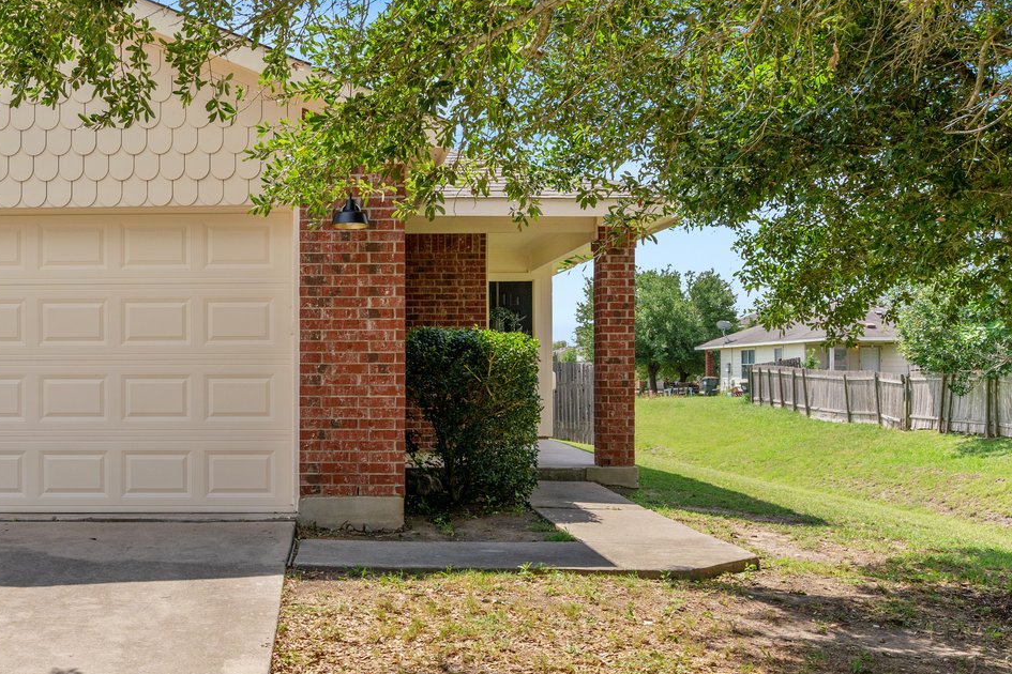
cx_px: 292
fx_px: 1096
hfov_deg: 48.2
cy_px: 359
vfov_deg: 34.2
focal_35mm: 39
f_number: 7.1
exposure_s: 1/640
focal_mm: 18
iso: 250
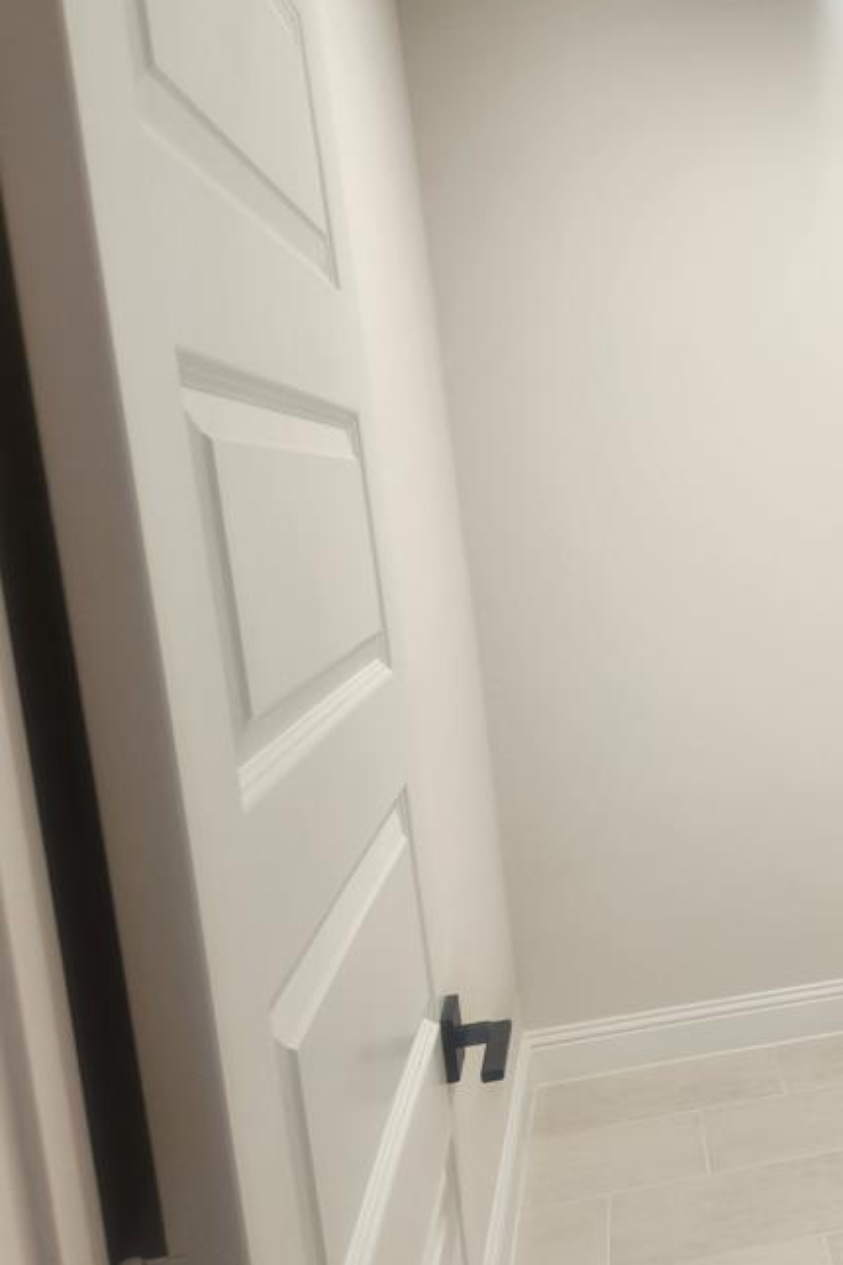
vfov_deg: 50.7
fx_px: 1335
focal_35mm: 38
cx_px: 941
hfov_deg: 31.0
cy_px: 641
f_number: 1.8
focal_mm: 5.4
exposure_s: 1/120
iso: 80
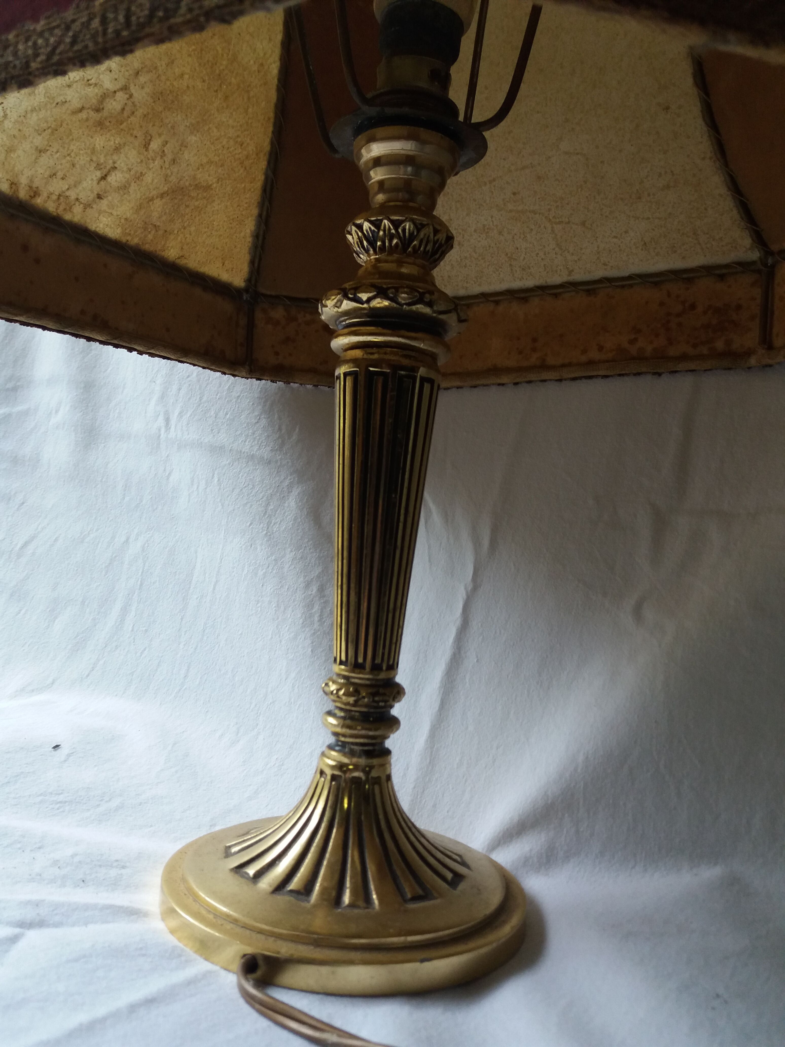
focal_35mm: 28
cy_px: 524
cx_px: 392
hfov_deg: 49.7
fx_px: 847
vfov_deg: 63.4
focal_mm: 3.7
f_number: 1.9
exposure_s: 1/50
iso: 100
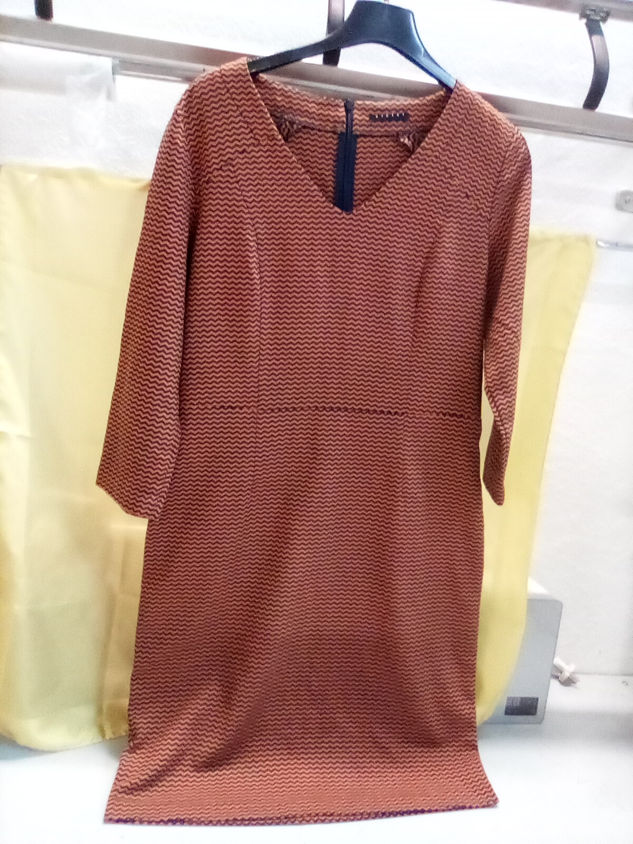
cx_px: 316
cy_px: 422
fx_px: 683
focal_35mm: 28
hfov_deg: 49.7
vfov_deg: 63.4
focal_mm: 2.27
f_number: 2.2
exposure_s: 1/20
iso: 384
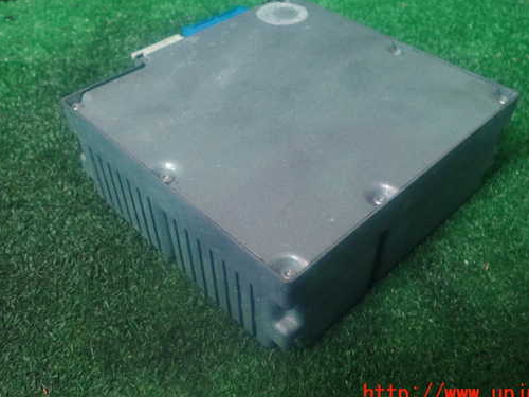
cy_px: 169
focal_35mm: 36
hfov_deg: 51.3
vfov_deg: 39.6
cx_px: 285
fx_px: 550
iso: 800
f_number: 2.3
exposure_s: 1/25
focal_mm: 5.5
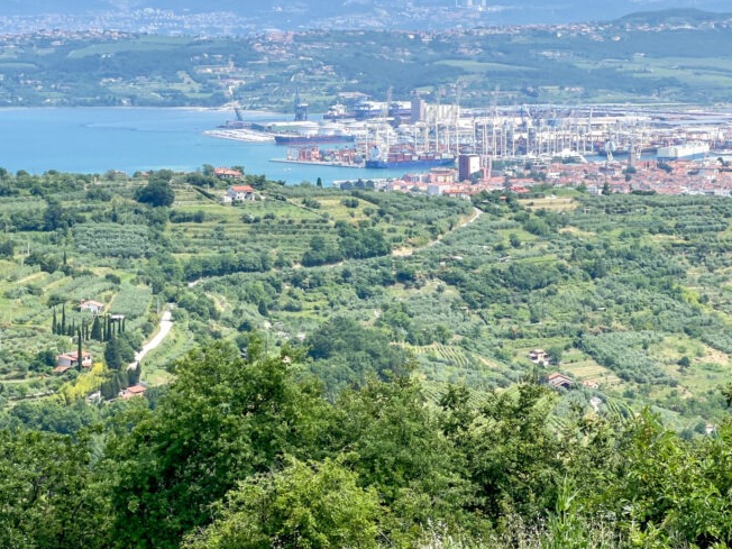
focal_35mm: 121
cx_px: 552
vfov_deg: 12.2
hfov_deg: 16.2
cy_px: 123
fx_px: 2559
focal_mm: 9
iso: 32
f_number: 2.8
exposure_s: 1/950
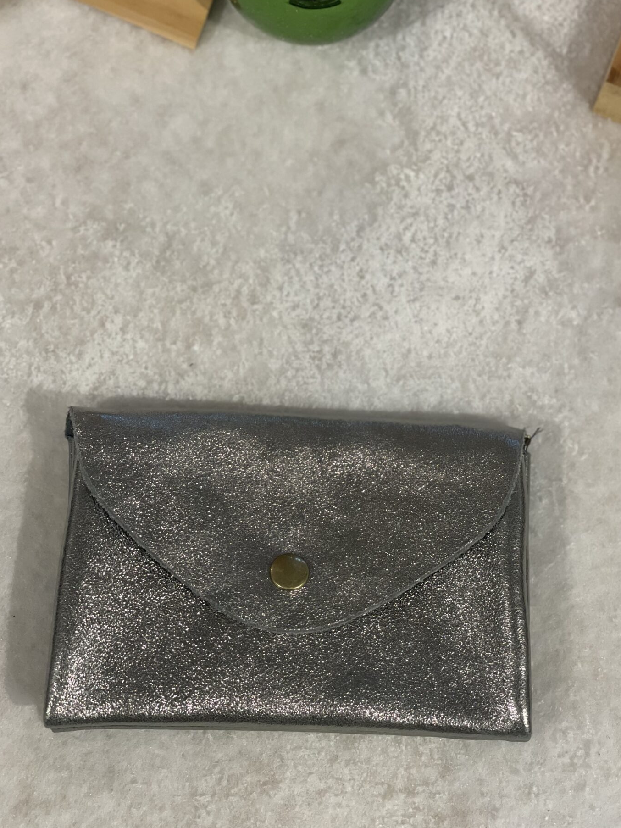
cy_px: 457
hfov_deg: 24.8
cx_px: 306
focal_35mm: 59
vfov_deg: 32.7
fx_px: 1411
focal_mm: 6
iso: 250
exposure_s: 1/100
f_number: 2
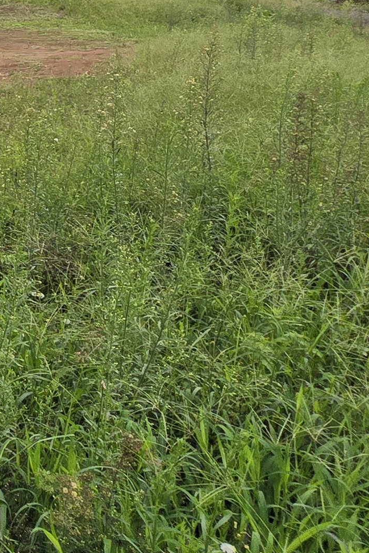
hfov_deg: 17.5
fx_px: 784
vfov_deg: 36.7
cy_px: 68
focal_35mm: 51
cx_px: -395
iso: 50
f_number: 2.2
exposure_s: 1/864
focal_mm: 2.2
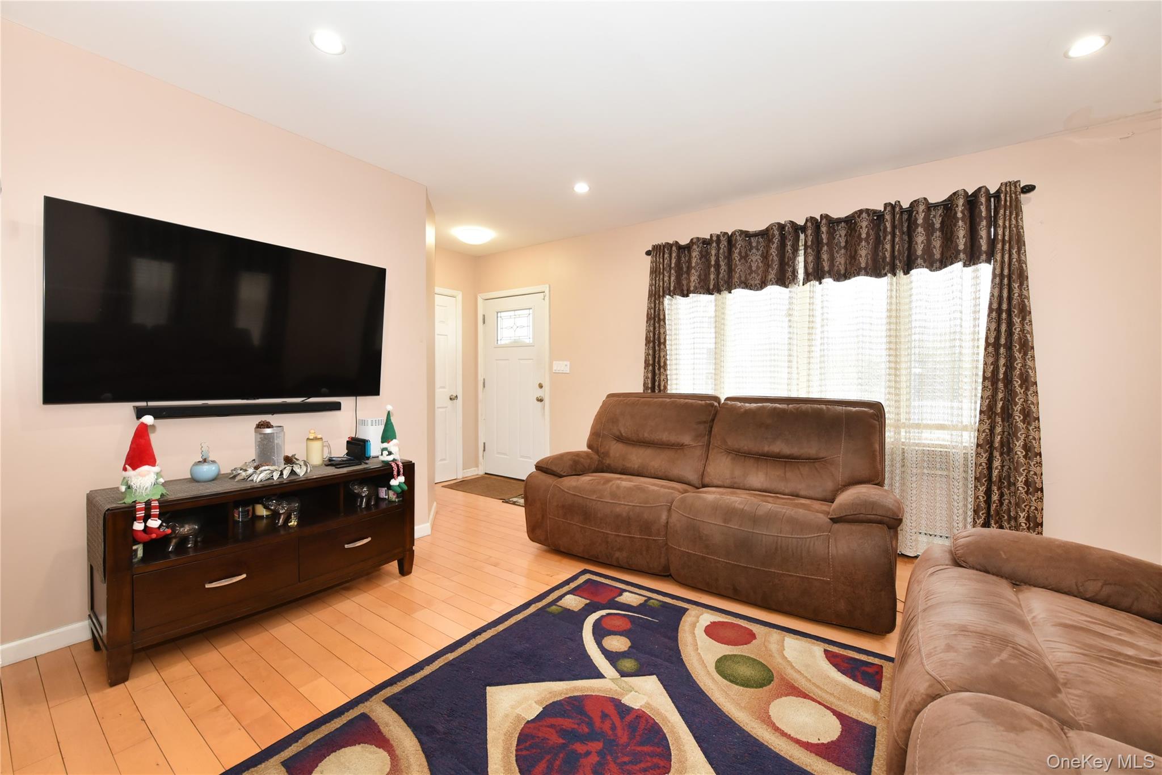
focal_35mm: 14
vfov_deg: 81.2
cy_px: 388
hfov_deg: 104.2
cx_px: 581
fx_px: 452
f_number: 7.1
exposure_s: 1/60
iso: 1600
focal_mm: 14
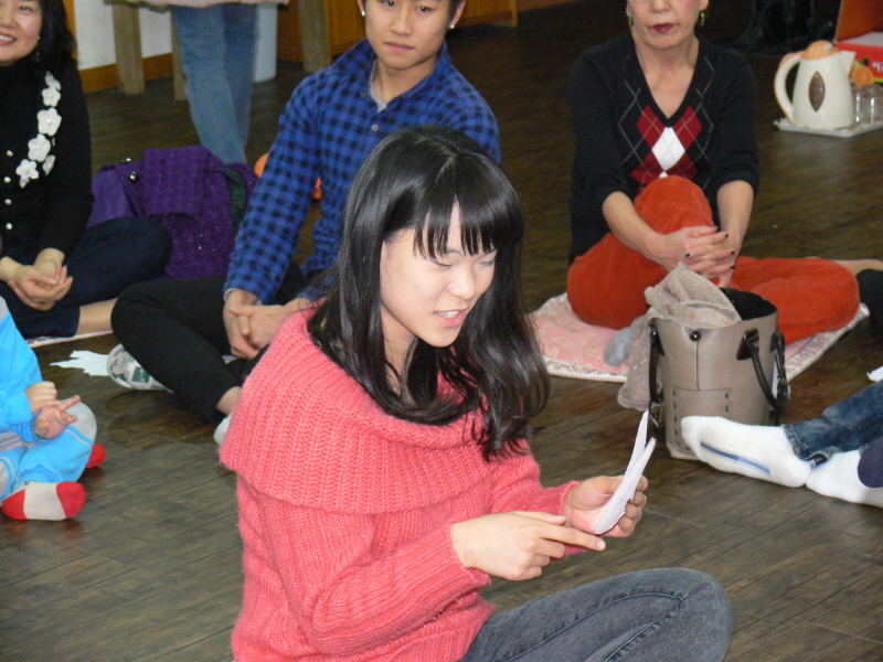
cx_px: 442
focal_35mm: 102
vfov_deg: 14.5
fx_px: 2602
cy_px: 331
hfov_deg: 19.3
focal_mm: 21.5
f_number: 3.2
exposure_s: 1/30
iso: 320
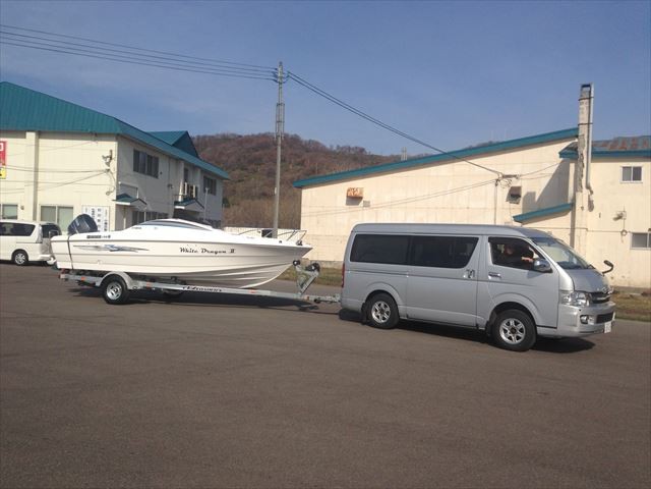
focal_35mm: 33
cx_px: 326
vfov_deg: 42.9
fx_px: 621
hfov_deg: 55.4
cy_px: 244
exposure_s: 1/3390
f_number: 2.4
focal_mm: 4.12
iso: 50
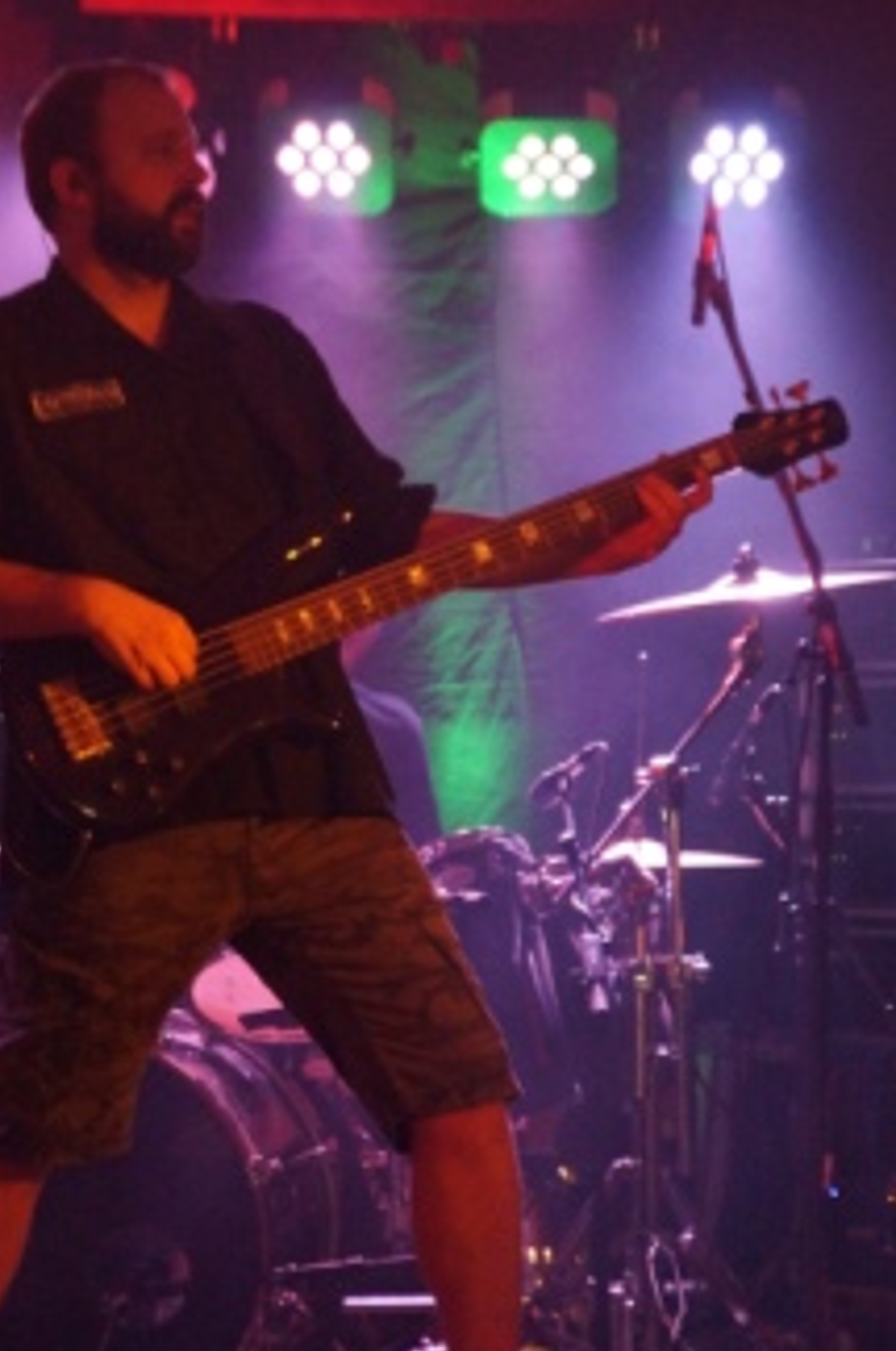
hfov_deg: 5.1
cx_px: 317
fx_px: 10112
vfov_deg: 7.6
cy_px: 717
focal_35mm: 270
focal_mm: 130
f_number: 5.6
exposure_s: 1/50
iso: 3200
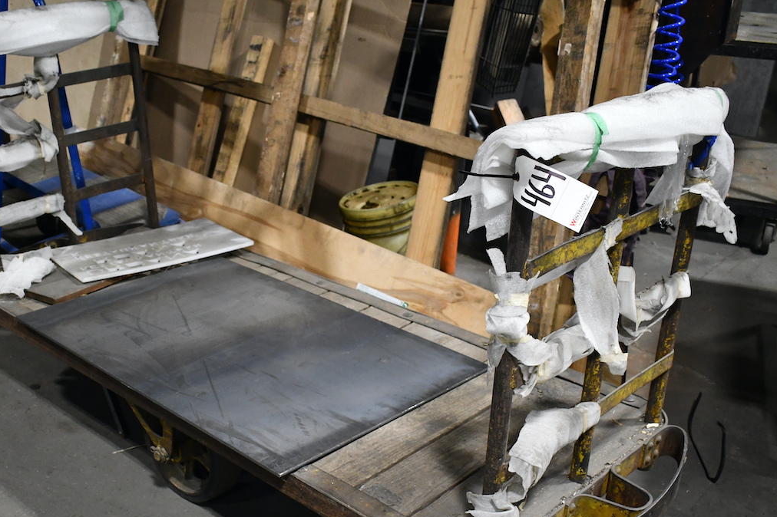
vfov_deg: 31.0
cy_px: 326
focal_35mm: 43
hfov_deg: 45.1
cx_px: 293
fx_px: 928
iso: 2200
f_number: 3.8
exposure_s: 1/125
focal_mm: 23
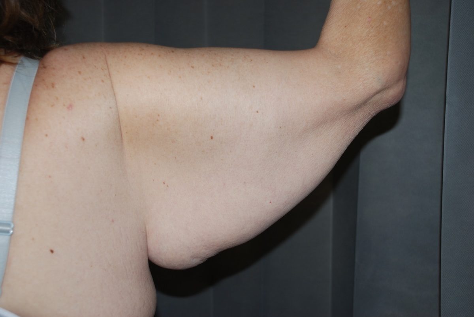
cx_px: 237
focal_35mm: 52
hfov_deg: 37.8
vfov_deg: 25.8
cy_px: 158
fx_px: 692
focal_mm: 35
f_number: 4.5
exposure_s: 1/60
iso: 100
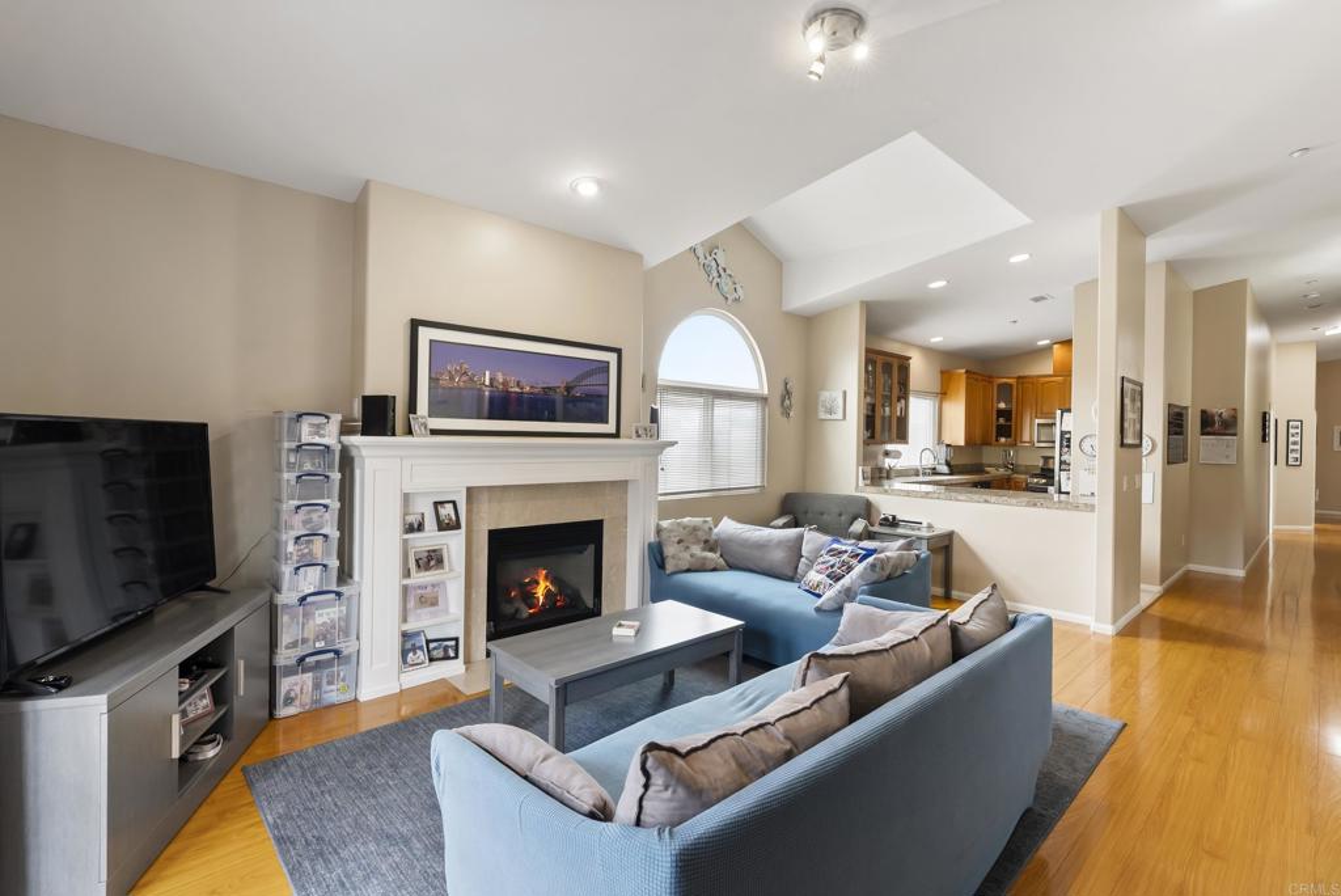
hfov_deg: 96.7
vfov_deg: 73.8
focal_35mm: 16
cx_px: 670
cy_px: 448
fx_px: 596
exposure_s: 1/5
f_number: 8
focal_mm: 16
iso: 500
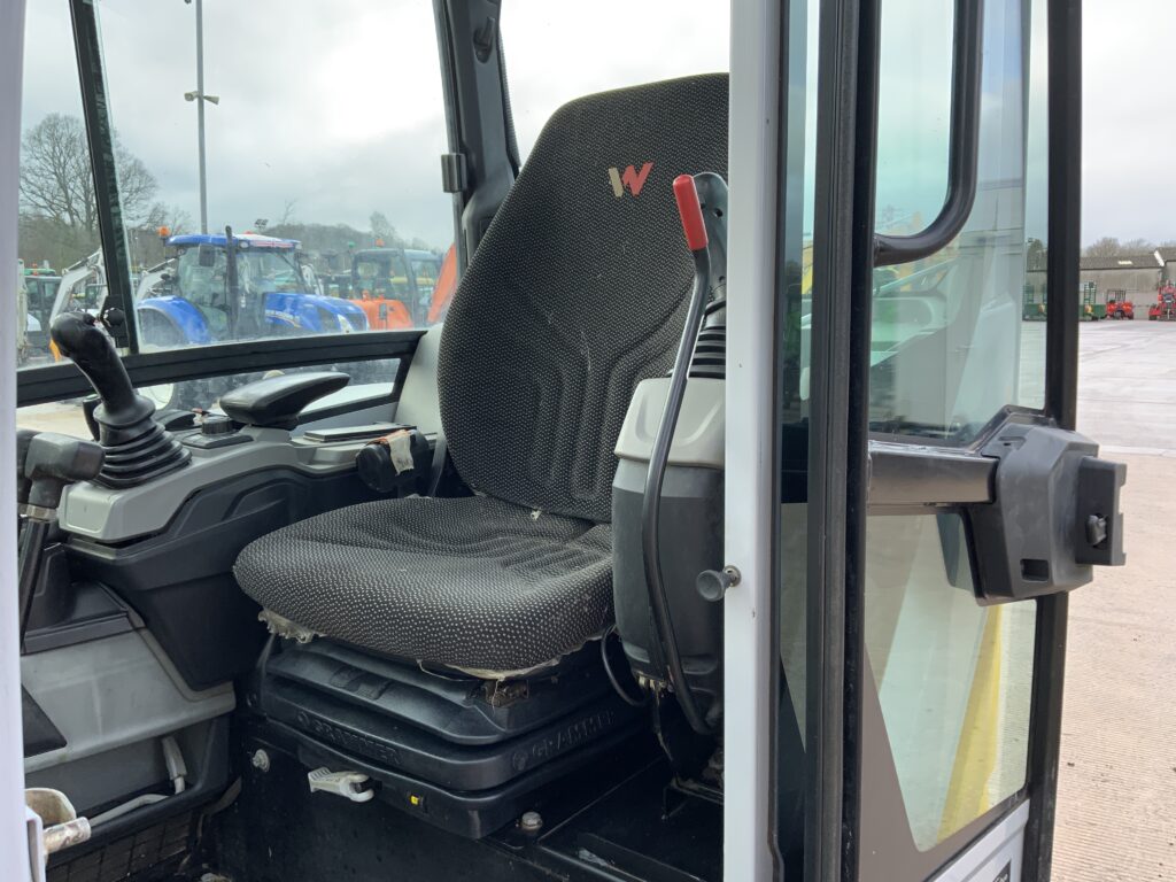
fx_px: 985
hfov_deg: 61.7
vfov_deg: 48.2
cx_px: 588
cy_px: 441
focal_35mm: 29
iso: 16
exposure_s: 1/135
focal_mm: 3
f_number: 1.8
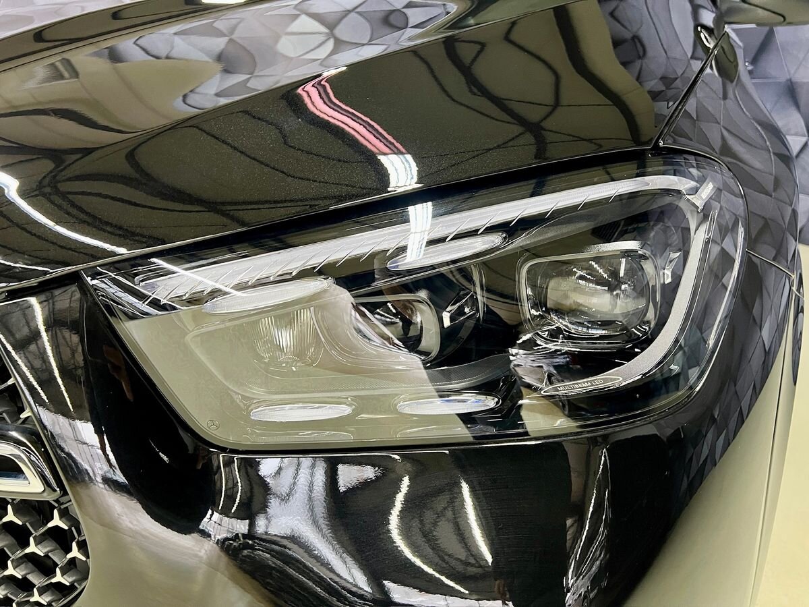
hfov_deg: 67.3
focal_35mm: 26
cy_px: 304
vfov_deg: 53.1
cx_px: 404
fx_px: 608
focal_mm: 5.7
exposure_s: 1/50
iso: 320
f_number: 1.5
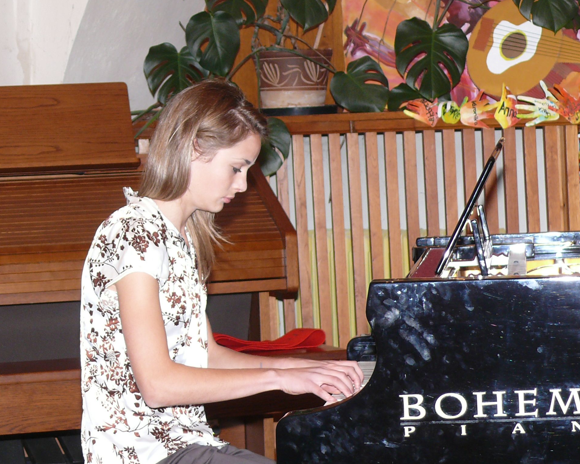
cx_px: 270
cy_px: 232
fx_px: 2626
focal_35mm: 153
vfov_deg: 10.1
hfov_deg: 12.6
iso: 100
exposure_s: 1/30
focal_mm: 17.2
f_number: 3.2
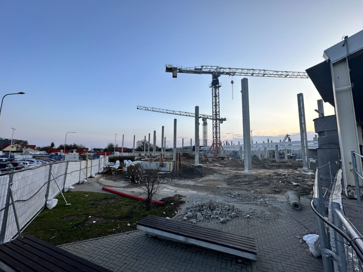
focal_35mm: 14
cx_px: 182
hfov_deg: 102.1
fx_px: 147
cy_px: 136
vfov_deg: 85.7
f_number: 2.2
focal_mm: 2.22
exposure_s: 1/511
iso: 40
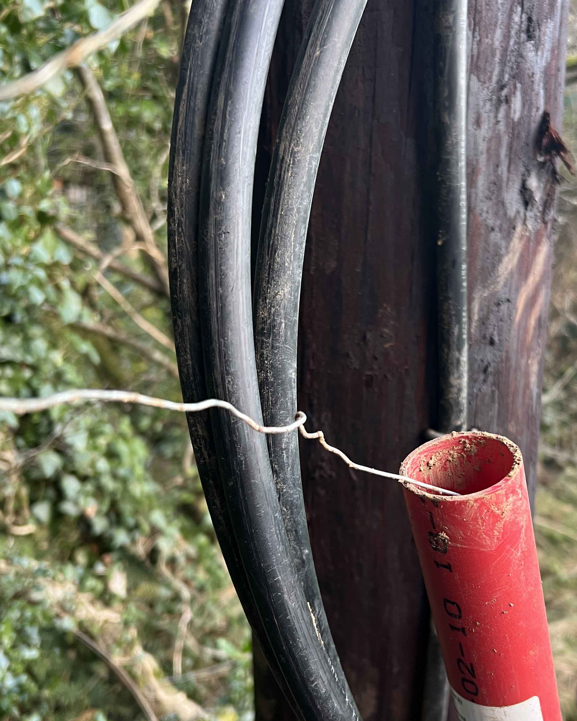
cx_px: 366
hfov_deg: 39.8
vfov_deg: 48.9
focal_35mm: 37
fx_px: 790
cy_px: 420
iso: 160
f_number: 1.5
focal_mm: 5.7
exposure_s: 1/60
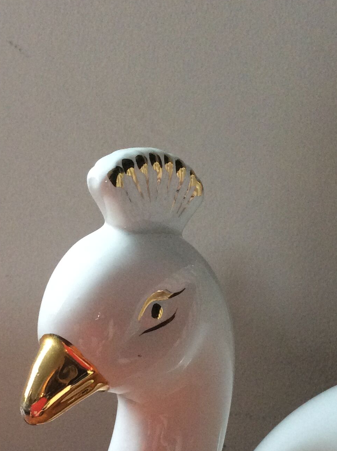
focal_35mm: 64
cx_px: 143
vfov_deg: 29.5
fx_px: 833
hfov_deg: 22.9
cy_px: 374
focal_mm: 3.3
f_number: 2.4
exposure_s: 1/25
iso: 125
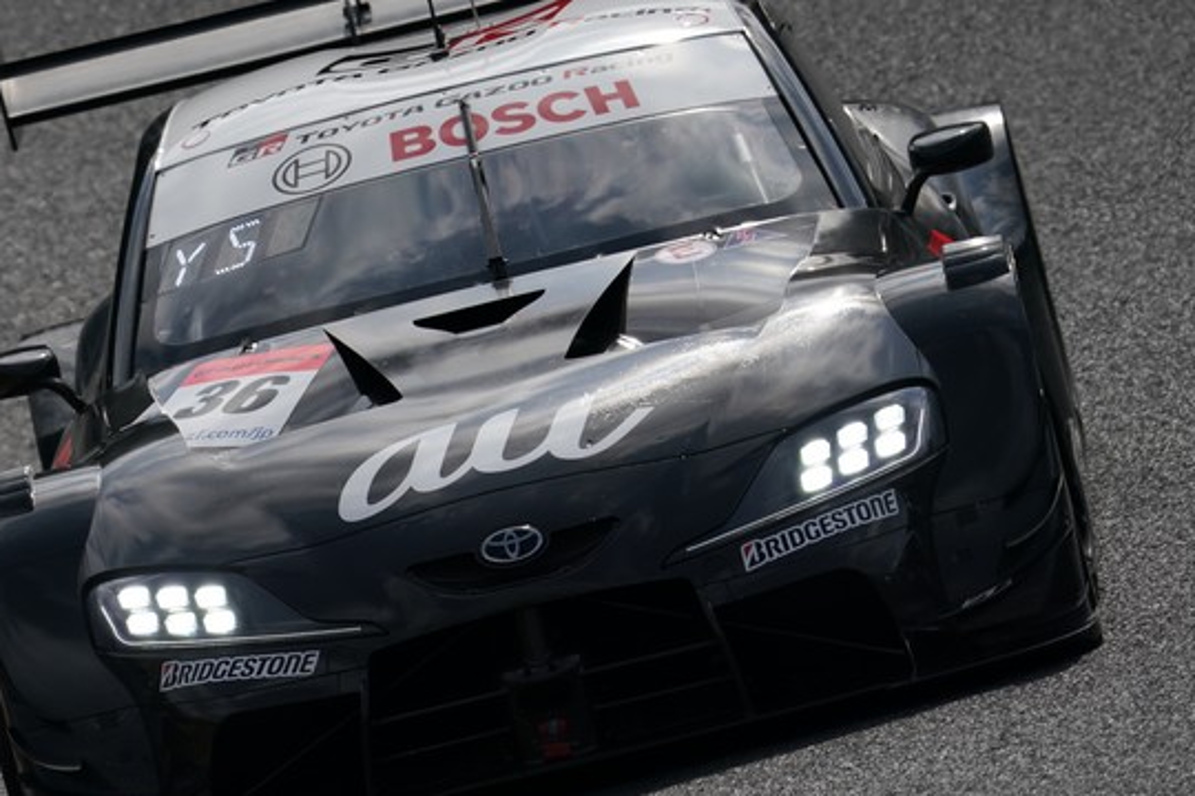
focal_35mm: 713
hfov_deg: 2.9
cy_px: 354
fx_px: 23666
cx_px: 460
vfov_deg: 1.9
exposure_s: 1/800
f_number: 10
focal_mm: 535
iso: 200
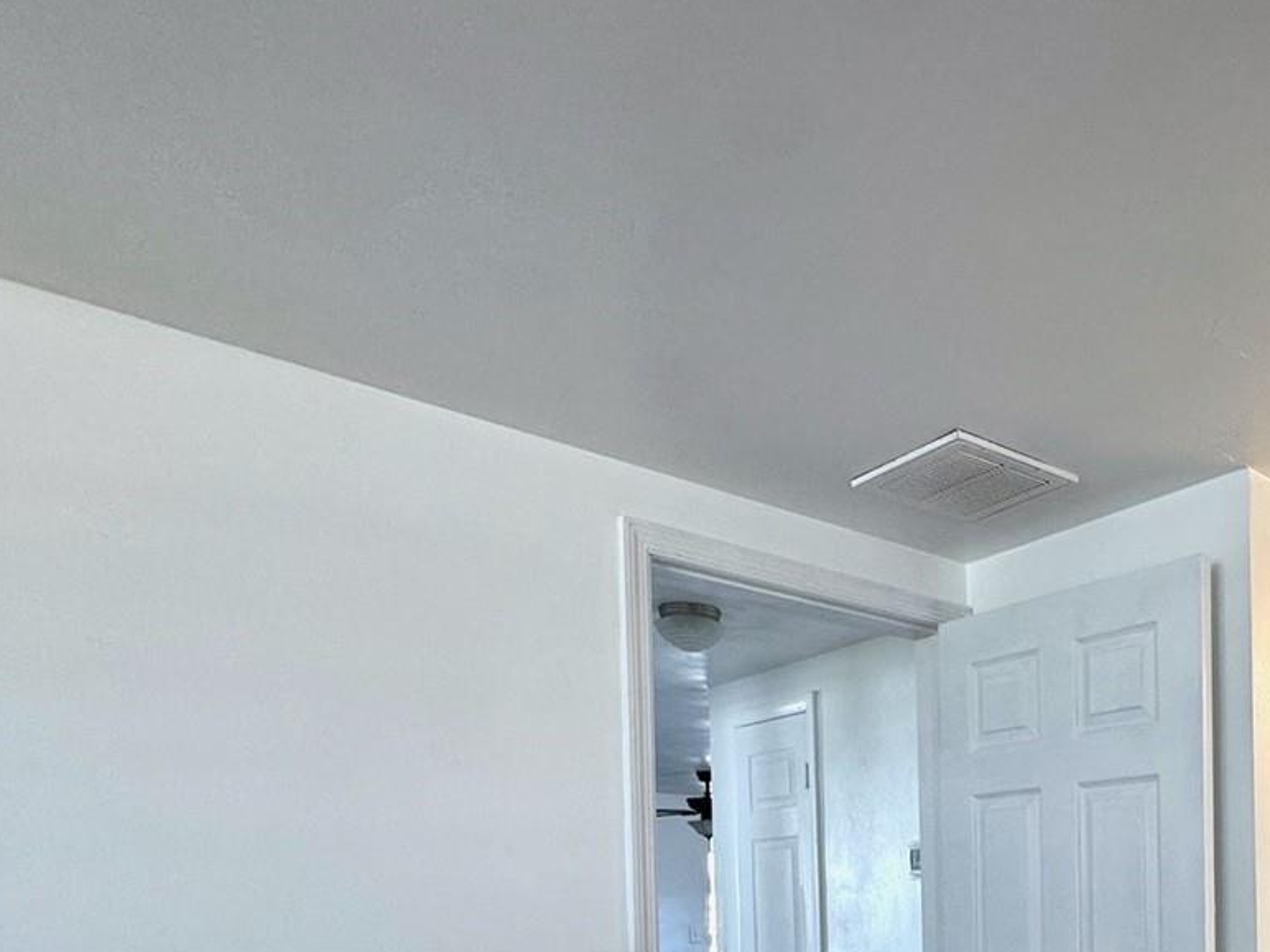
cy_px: 924
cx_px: 1069
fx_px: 1064
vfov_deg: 42.5
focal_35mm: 29
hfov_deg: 55.8
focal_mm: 2.22
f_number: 2.2
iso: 200
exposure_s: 1/120
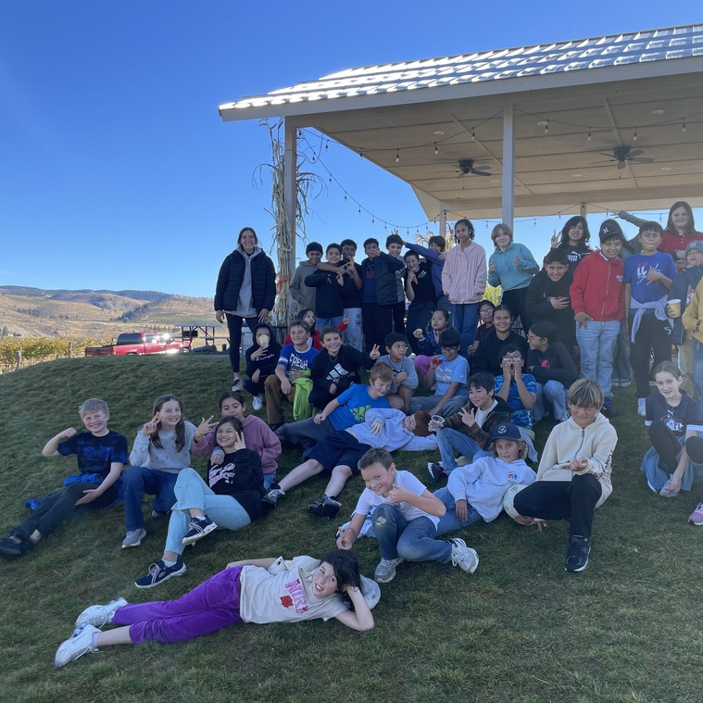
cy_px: 352
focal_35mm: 31
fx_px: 712
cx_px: 453
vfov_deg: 52.5
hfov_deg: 51.8
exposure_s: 1/1208
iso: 32
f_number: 1.6
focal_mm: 4.2
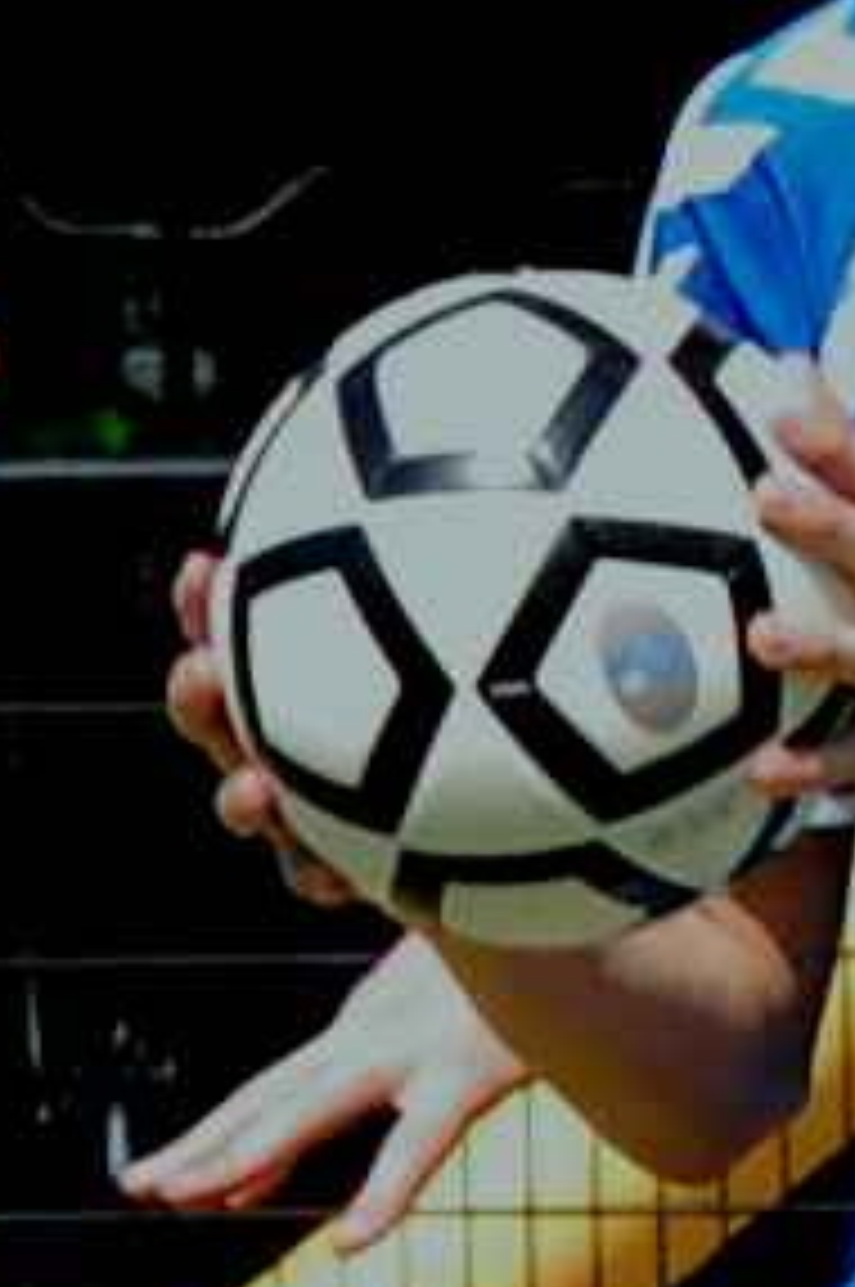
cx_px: 2038
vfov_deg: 3.0
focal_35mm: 693
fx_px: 24746
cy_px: 450
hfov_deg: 2.0
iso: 1600
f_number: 10
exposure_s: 1/1600
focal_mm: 72
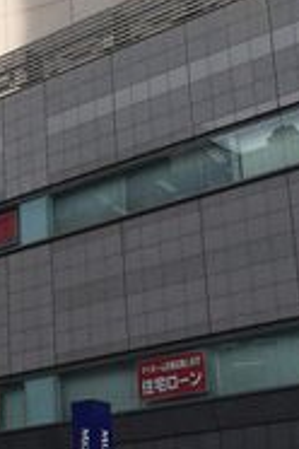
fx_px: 1296
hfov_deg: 12.6
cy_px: 159
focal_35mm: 104
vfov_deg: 19.6
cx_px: -128
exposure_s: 1/1522
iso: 32
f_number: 2.2
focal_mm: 4.15
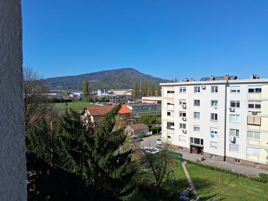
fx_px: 201
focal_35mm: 26
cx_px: 134
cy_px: 100
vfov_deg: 53.0
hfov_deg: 67.3
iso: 25
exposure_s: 1/897
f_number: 1.8
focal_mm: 3.98
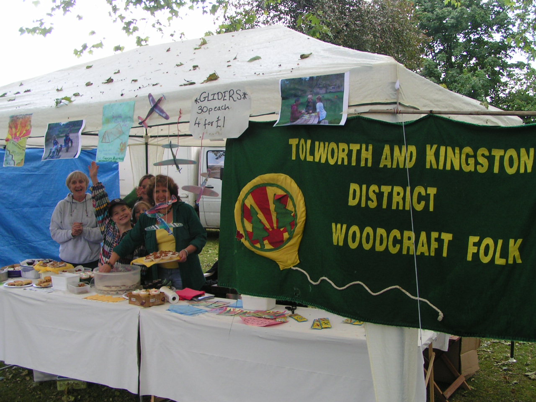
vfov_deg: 37.7
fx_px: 588
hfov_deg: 49.0
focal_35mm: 38
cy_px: 201
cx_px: 268
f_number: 5.6
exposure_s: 1/50
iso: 50
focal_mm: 5.8
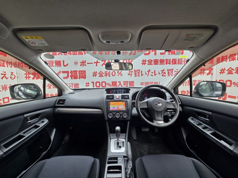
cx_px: 119
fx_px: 89
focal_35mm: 13
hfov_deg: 106.2
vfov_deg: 89.9
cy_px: 89
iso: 50
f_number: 2.2
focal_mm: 2.2
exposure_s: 1/50
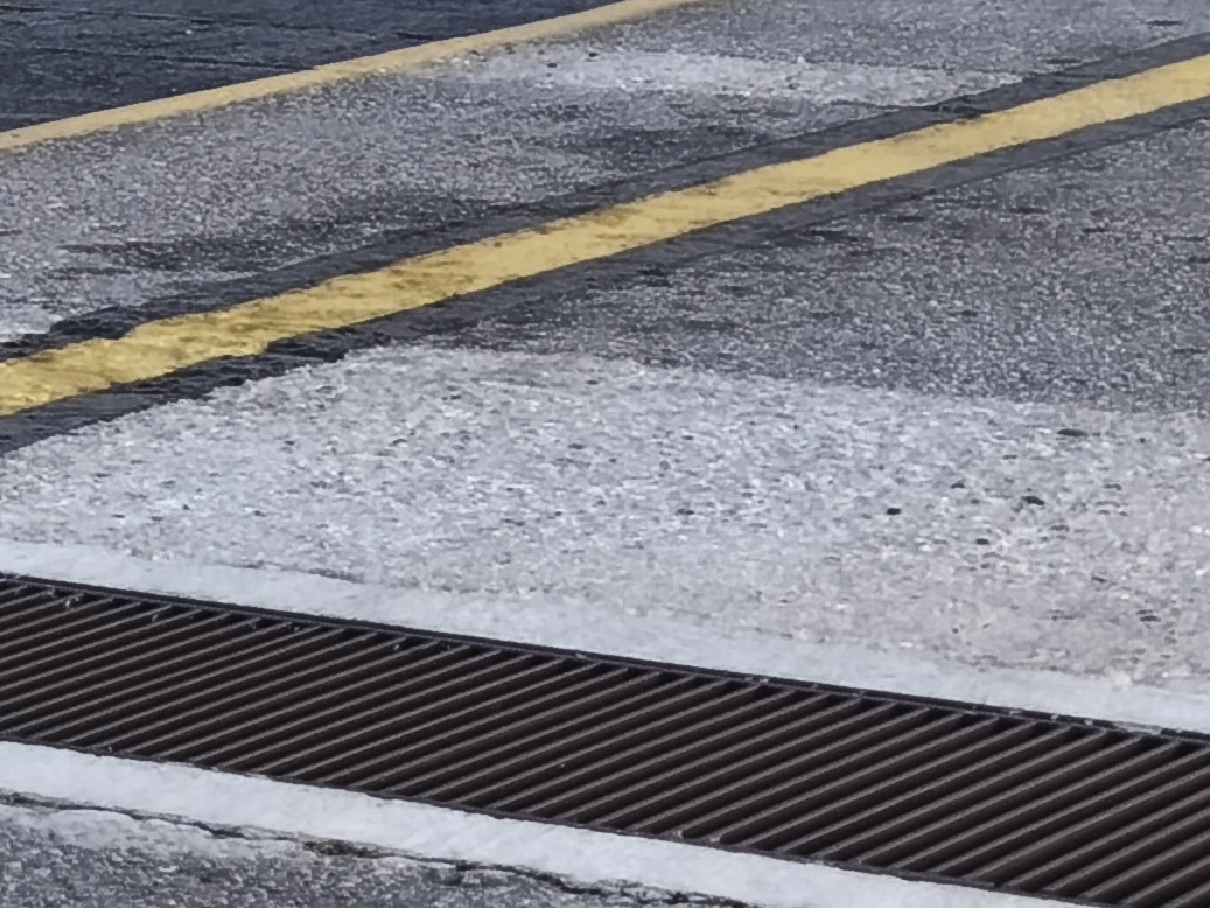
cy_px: -406
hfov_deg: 10.3
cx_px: -954
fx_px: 6328
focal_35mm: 181
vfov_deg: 8.1
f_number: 1.65
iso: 50
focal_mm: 6.18
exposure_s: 1/230
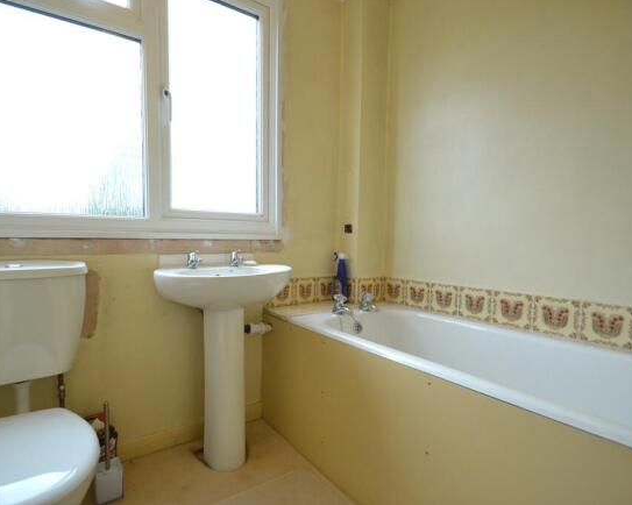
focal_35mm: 17
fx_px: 318
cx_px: 302
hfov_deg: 89.6
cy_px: 252
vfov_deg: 76.9
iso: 400
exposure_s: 1/60
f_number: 4
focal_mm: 10
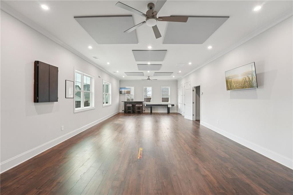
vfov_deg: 81.1
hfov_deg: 104.3
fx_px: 114
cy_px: 98
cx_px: 146
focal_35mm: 14
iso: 320
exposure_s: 1/13
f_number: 8
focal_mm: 14
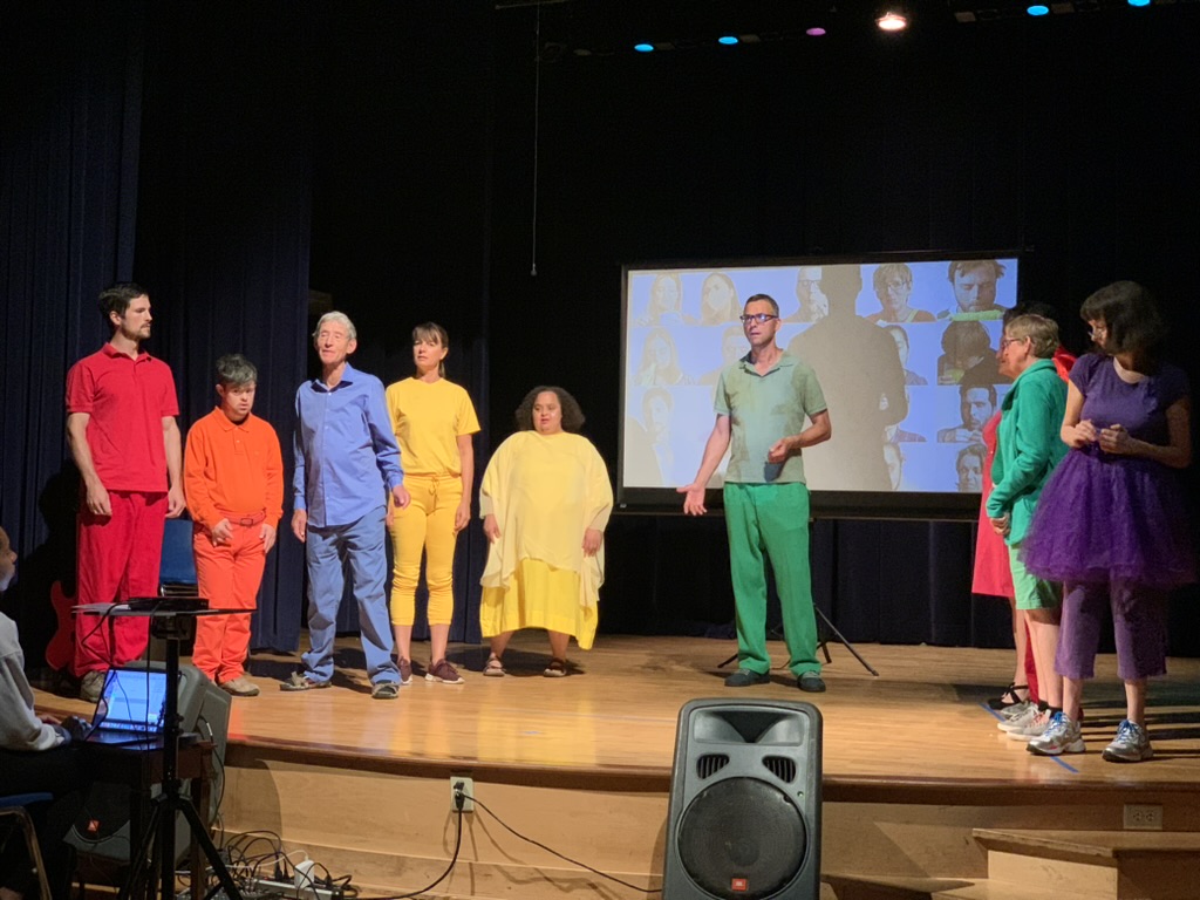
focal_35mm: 52
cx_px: 600
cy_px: 450
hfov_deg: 36.8
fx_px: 1803
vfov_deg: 28.0
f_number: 2.4
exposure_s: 1/60
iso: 250
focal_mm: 6
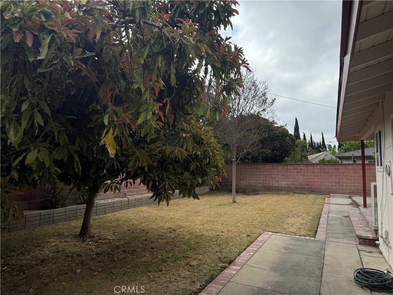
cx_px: 196
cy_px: 148
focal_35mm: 24
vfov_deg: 56.8
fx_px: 272
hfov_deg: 71.6
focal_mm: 6.76
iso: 100
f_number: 1.78
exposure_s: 1/3584
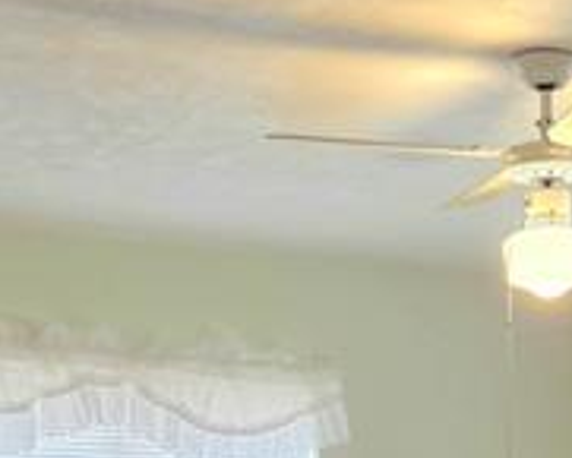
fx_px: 1609
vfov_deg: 15.1
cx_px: 499
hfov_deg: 19.8
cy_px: 676
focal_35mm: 95
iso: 320
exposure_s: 1/120
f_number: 1.7
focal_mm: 6.25
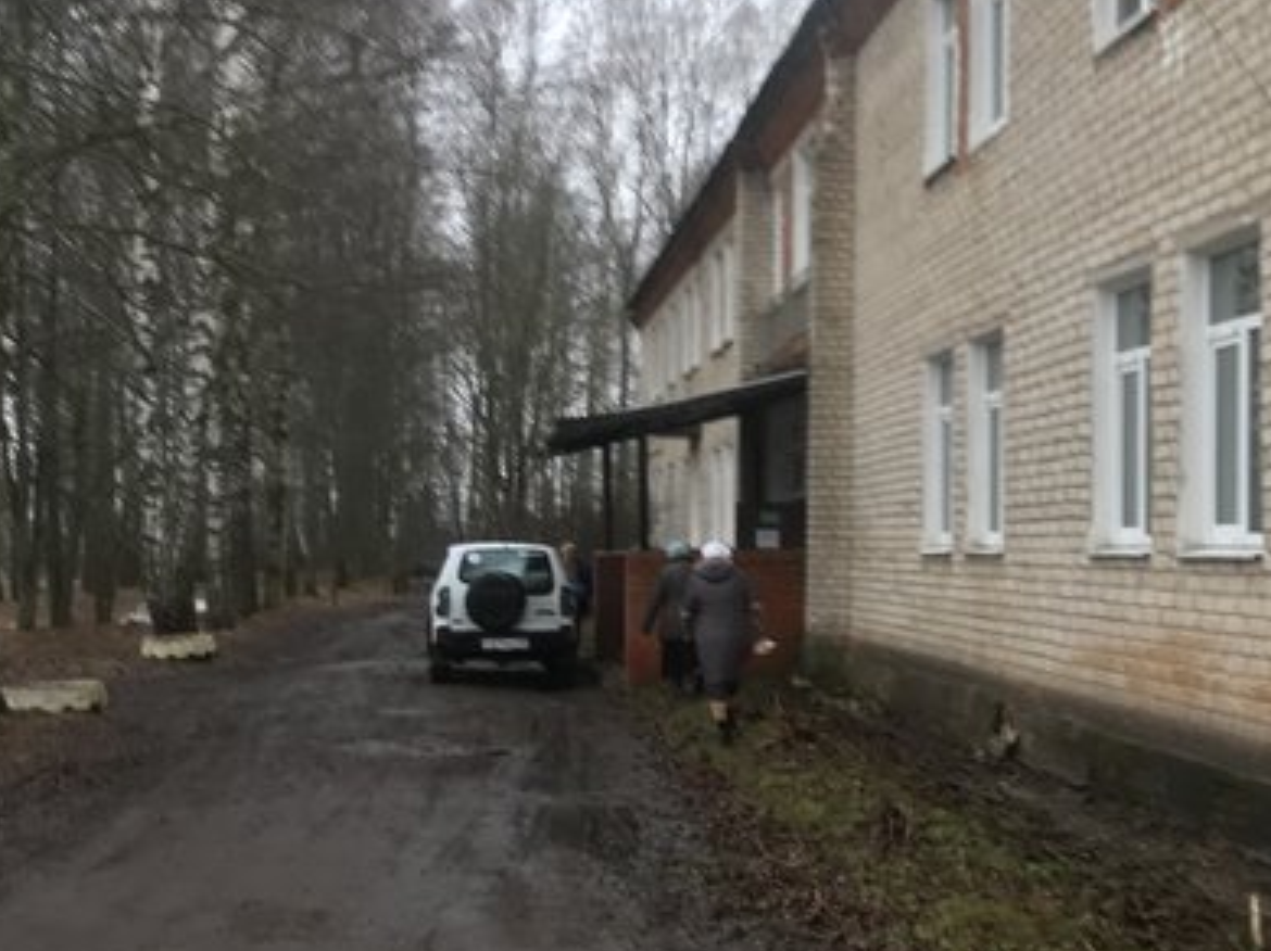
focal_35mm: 46
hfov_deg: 41.1
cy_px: 528
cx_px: 759
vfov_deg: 31.5
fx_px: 1688
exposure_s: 1/100
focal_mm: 3.99
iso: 40
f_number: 1.8
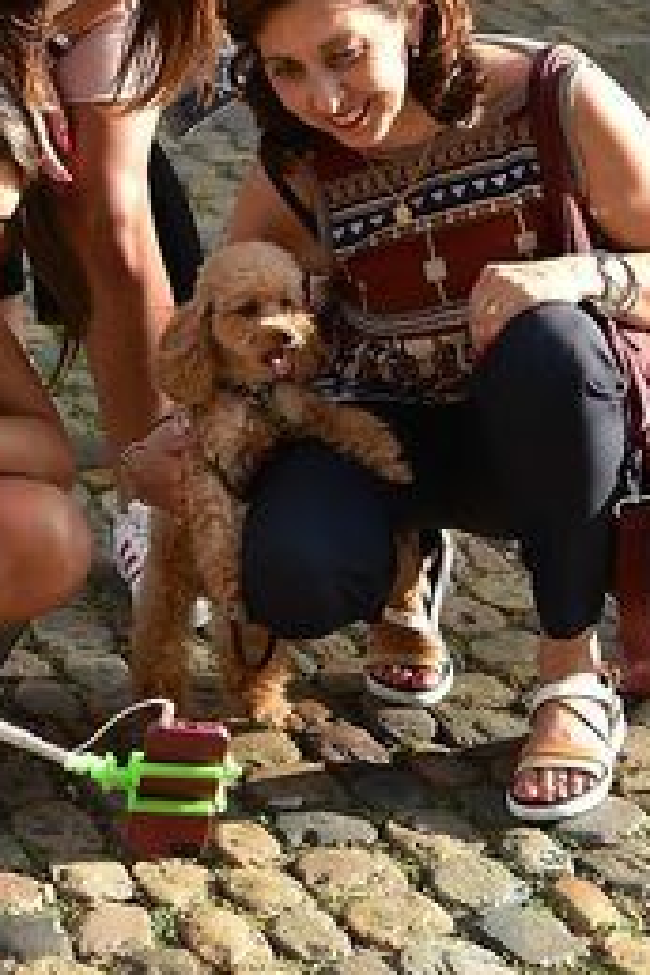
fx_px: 3466
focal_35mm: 128
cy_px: -30
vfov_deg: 15.7
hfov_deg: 10.7
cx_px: 117
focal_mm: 55
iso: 100
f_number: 5
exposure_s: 1/100
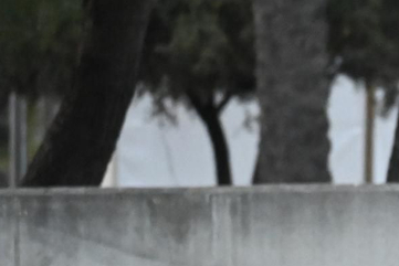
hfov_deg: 1.5
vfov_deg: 1.0
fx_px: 15478
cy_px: 316
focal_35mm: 1396
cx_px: 758
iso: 4000
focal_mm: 210
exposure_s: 1/400
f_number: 6
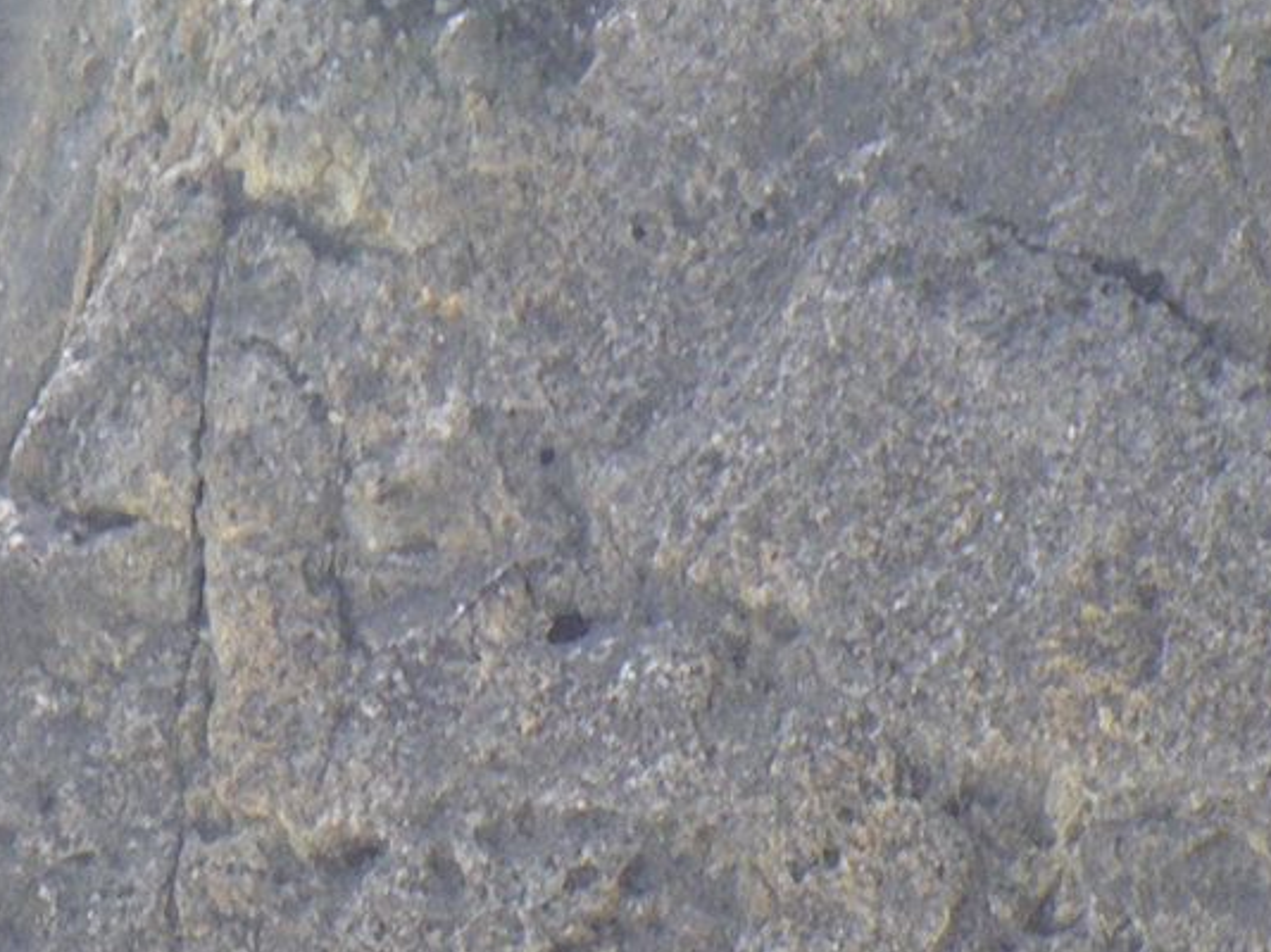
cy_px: 1609
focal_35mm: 204
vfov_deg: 7.1
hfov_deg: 9.7
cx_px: 314
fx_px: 7487
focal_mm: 7.5
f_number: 5
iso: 50
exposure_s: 1/60
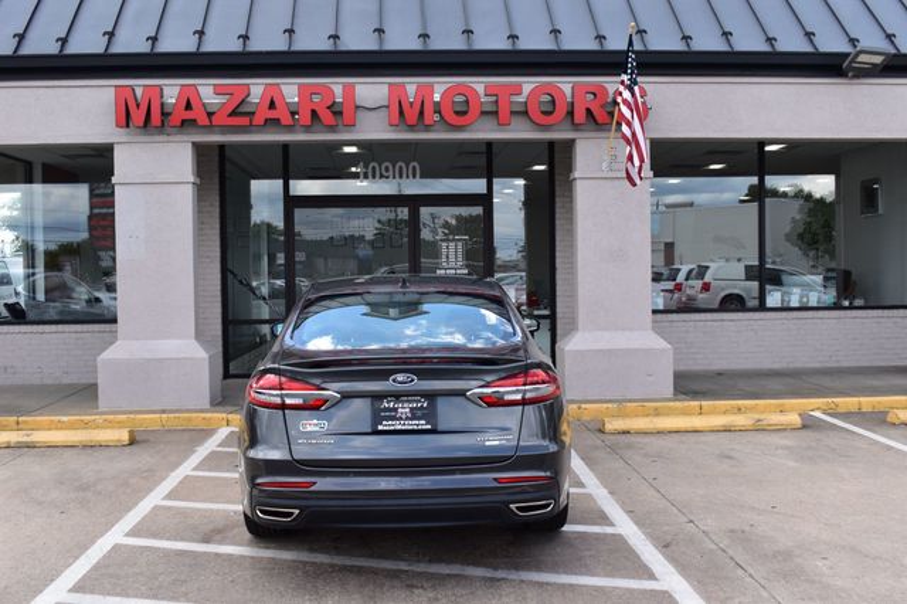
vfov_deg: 35.5
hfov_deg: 51.3
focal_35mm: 38
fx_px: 944
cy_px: 302
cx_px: 454
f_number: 10
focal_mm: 25
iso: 400
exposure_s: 1/250
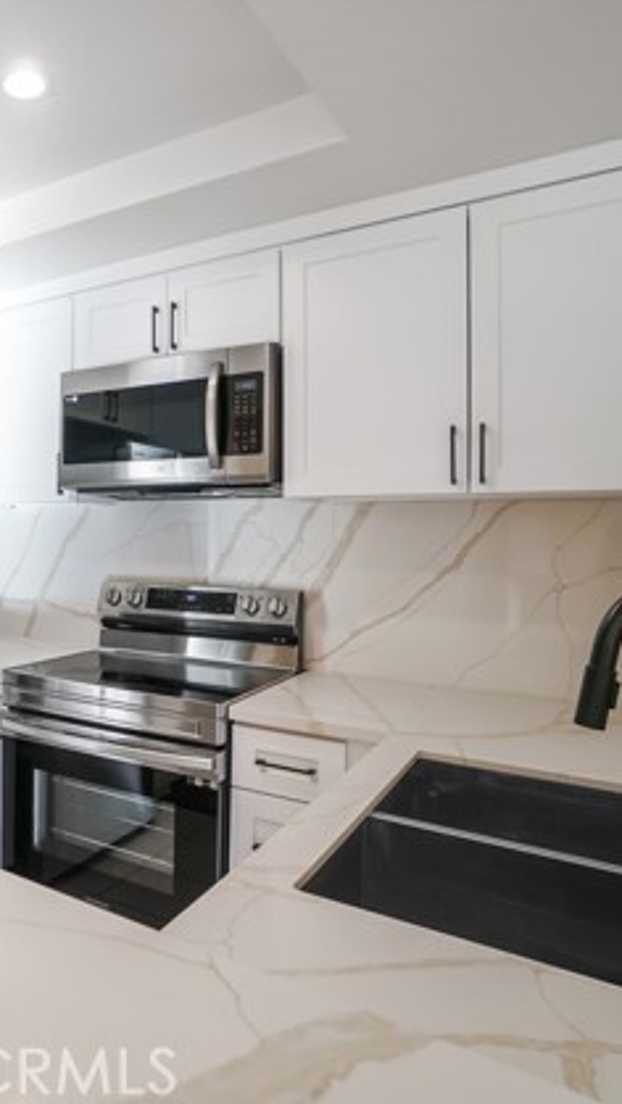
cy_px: 547
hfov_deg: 43.0
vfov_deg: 76.3
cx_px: 45
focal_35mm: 24
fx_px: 703
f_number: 4.5
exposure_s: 1/40
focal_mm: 10
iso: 100
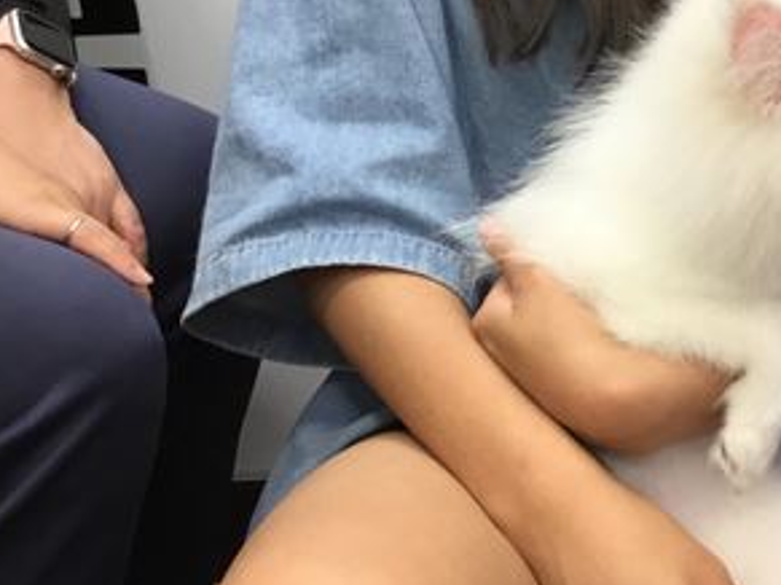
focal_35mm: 64
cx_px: 649
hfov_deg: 29.4
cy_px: 172
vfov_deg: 22.8
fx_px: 1443
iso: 64
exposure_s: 1/33
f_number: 2.4
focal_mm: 3.3
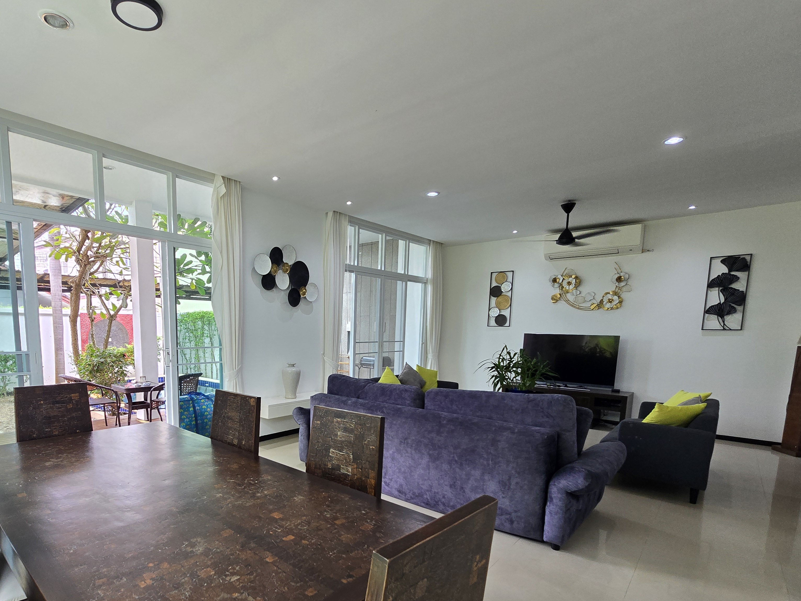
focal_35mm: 17
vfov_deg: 73.0
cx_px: 301
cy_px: 388
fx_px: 393
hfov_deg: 89.2
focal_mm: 2.2
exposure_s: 1/100
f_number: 2.2
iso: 64
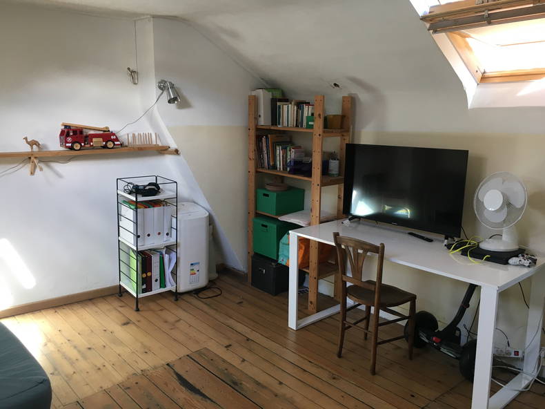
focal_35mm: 29
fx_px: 456
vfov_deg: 48.2
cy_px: 204
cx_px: 272
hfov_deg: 61.7
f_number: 2.2
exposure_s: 1/33
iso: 40
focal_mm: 4.15
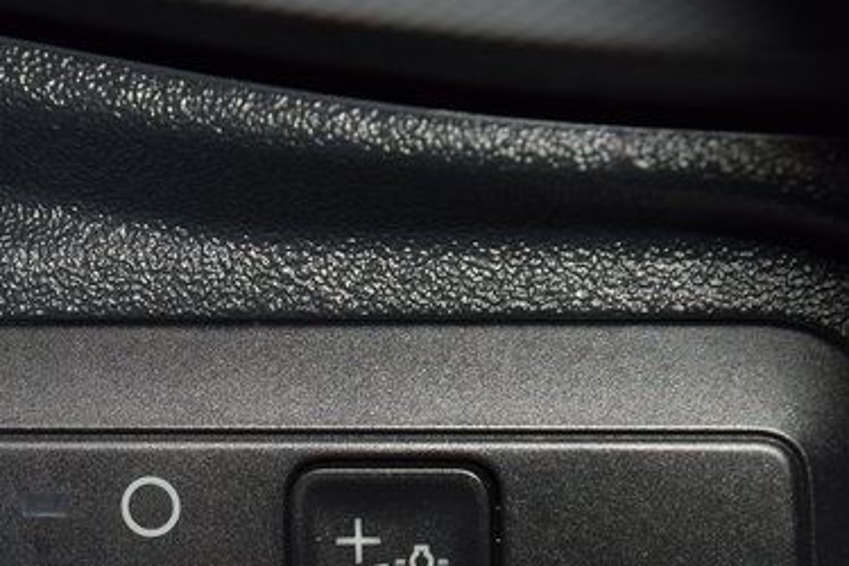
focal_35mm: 287
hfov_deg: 7.2
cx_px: 163
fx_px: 6768
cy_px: 631
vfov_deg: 4.8
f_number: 8
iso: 100
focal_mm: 70
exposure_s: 1/125
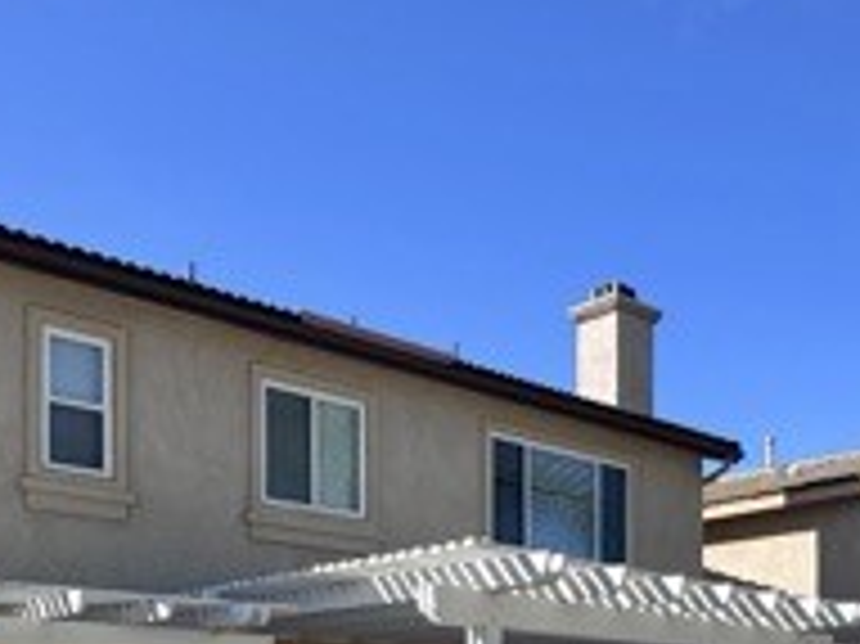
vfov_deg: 27.7
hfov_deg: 39.9
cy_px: 739
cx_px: 585
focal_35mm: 47
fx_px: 1167
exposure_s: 1/1006
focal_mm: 2.22
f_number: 2.2
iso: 40
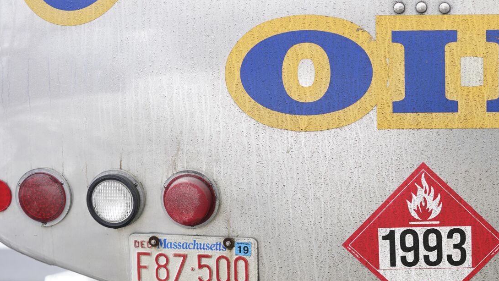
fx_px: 1614
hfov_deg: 17.4
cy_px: 181
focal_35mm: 122
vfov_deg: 9.9
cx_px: 403
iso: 125
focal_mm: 72
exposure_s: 1/125
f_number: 2.8
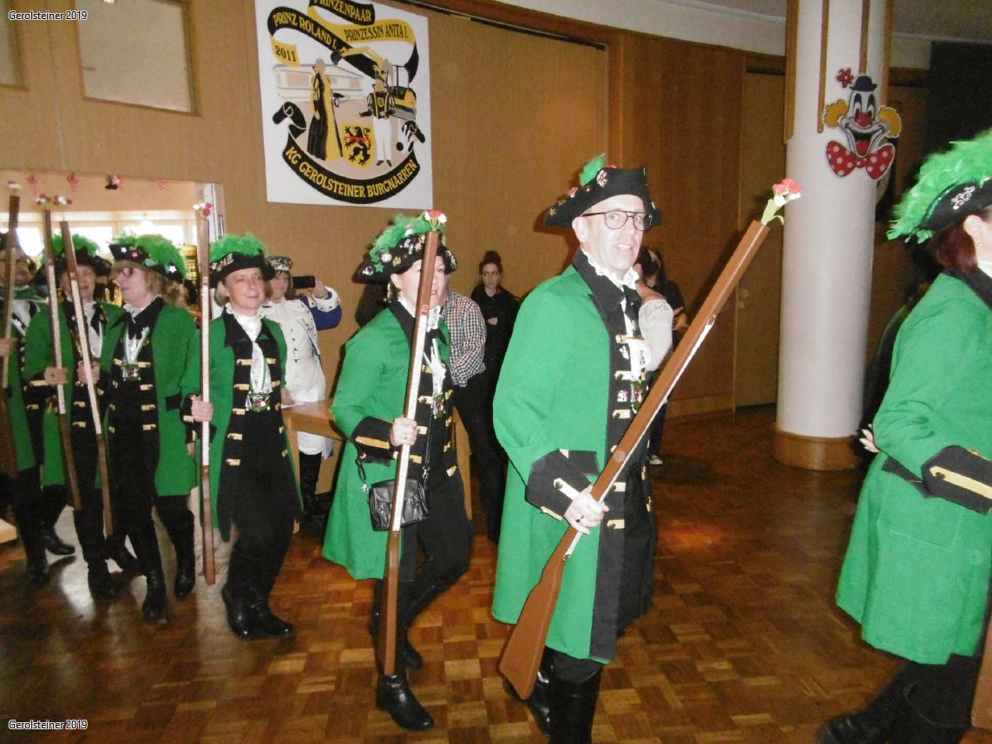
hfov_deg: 71.6
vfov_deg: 56.8
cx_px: 496
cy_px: 372
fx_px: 688
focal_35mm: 24
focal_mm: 4.3
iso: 800
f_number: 3.1
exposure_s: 1/60
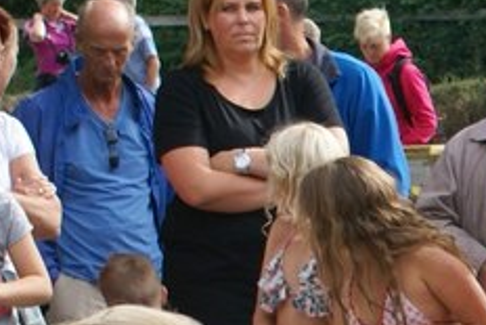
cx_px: 1131
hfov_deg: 5.7
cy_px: 717
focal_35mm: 349
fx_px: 4709
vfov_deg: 3.9
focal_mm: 45
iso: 100
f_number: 8
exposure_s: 1/160
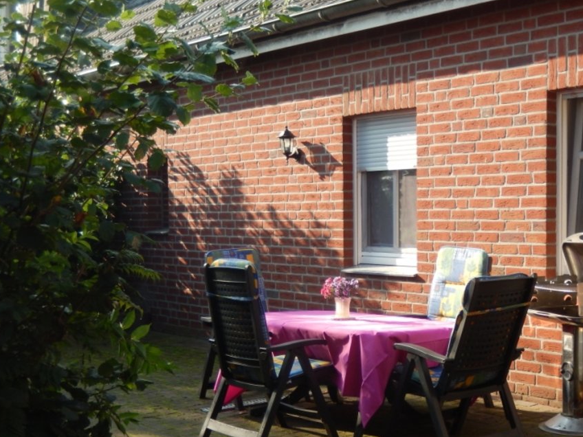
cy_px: 249
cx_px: 391
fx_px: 977
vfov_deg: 25.2
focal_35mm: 58
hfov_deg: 32.9
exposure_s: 1/200
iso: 125
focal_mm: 7.3
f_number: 4.2
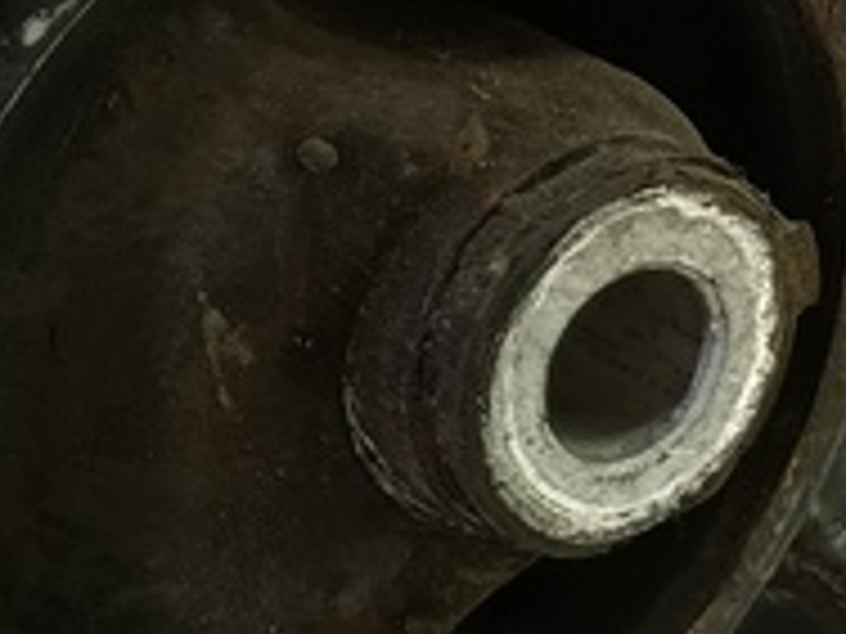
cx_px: 68
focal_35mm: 125
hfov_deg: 15.6
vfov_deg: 11.7
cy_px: 652
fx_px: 3055
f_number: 1.6
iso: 148
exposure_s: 1/50
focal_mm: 4.11
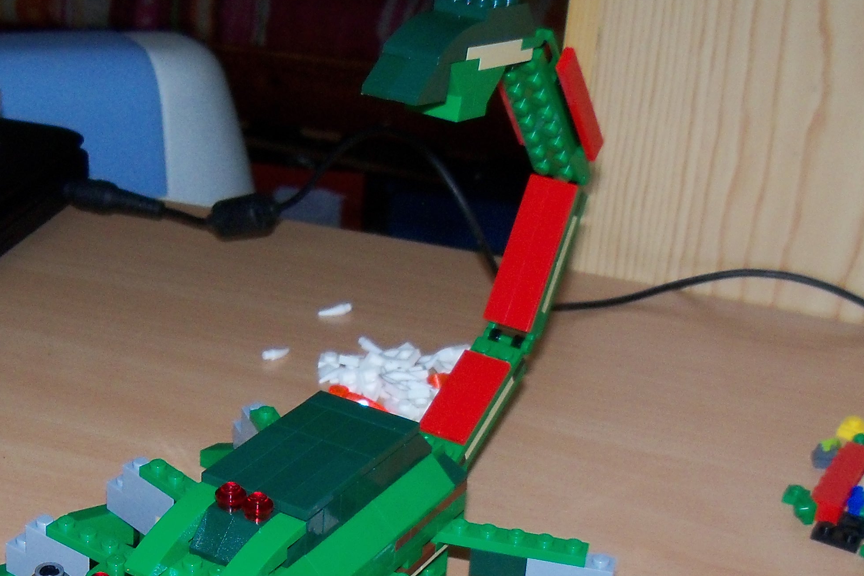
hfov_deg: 29.4
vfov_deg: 19.5
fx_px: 1632
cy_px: 557
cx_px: 268
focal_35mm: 68
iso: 200
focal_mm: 6.2
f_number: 3.5
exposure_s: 1/30
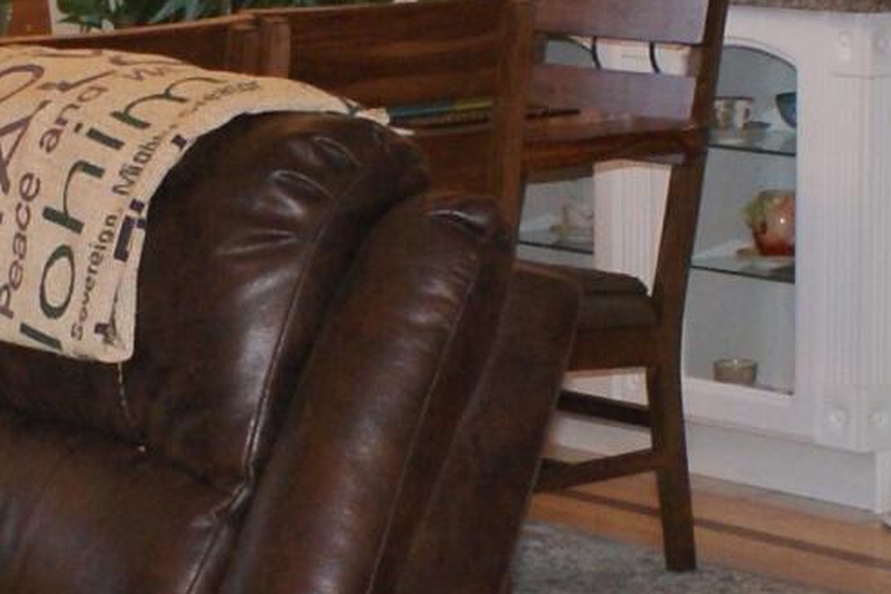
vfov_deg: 8.3
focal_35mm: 165
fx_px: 4083
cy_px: 246
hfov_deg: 12.4
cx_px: 339
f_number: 5.6
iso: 400
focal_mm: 18
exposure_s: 1/60
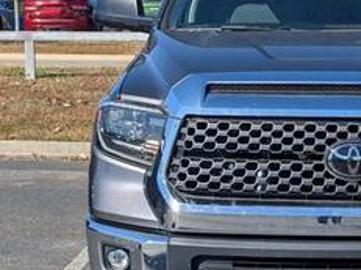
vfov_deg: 13.8
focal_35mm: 107
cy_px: 148
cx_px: 344
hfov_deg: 18.0
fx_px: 1115
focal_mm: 6.9
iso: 21
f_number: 1.68
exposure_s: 1/1111
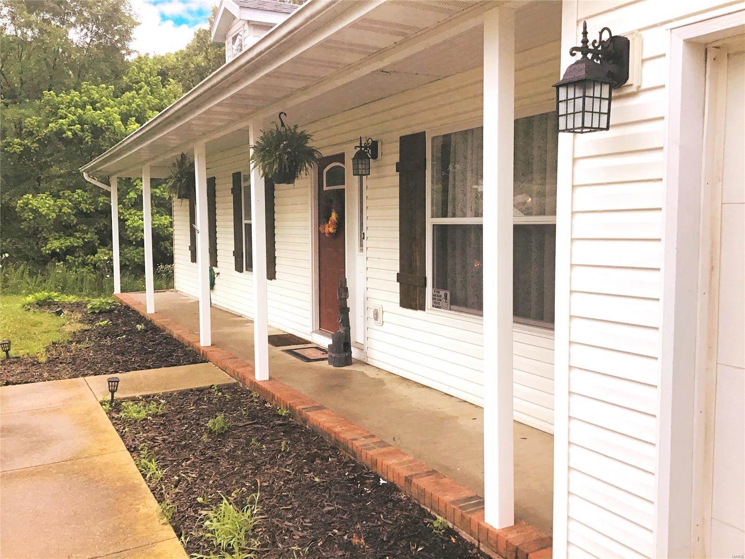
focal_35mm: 31
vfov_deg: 45.4
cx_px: 372
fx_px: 667
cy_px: 280
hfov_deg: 58.4
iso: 50
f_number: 2.4
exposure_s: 1/30
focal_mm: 3.3
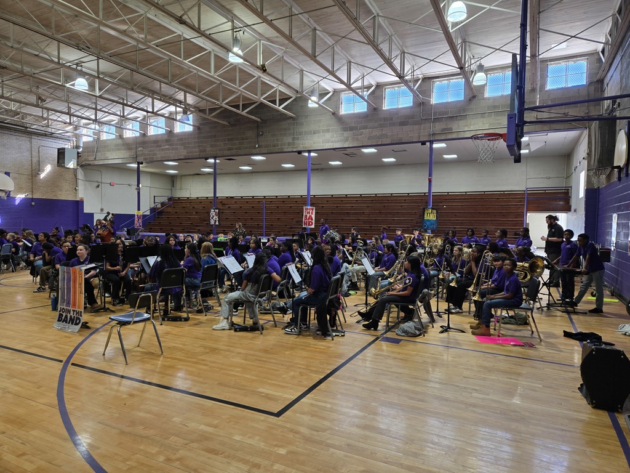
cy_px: 236
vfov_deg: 58.9
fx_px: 419
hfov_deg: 73.9
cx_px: 315
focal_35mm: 23
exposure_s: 1/120
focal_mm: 5.4
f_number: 1.8
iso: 64
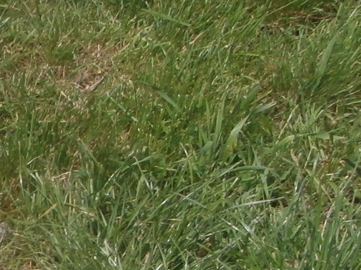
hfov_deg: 13.8
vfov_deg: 12.0
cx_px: -373
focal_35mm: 120
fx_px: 1251
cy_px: 342
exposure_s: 1/1600
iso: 100
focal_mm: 4.2
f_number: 3
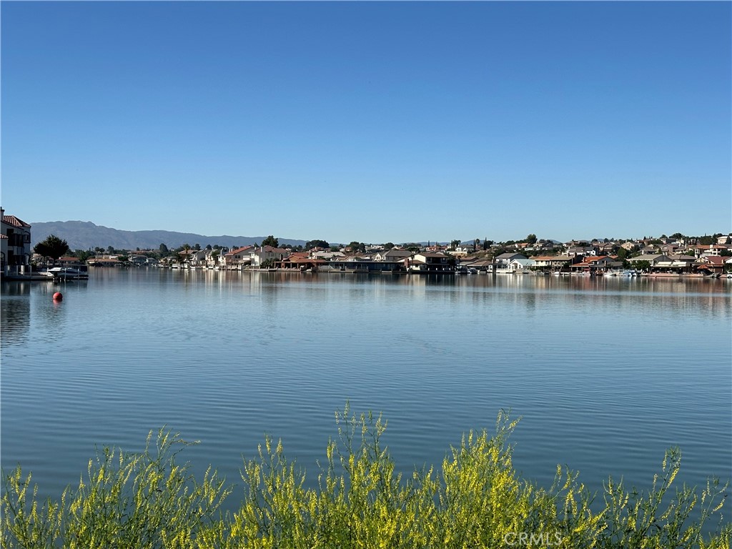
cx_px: 366
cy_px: 274
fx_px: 1015
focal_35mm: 48
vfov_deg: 30.3
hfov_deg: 39.7
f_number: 1.78
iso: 64
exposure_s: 1/7092
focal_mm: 6.86
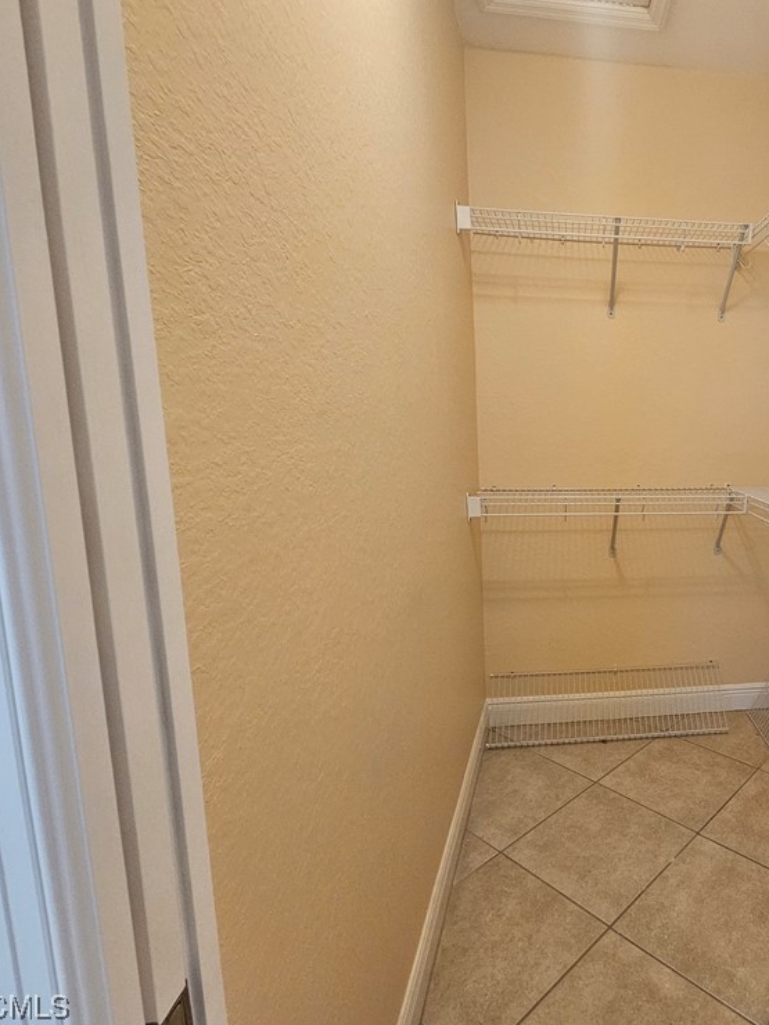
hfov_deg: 63.5
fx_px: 533
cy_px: 506
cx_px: 646
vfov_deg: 87.7
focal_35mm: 18
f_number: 2.2
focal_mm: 2.2
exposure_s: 1/60
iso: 250
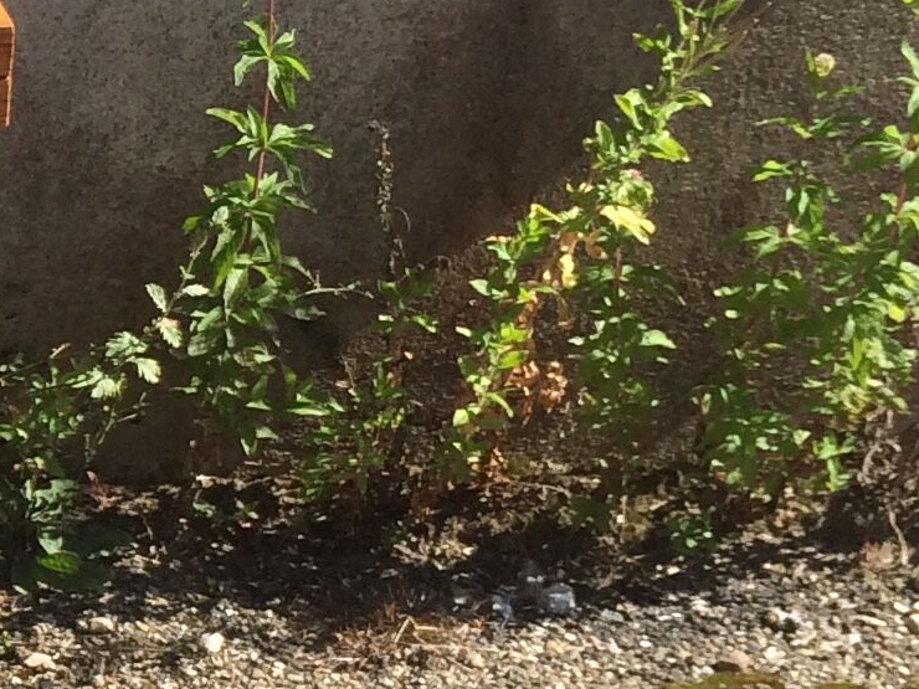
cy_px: 371
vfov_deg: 11.6
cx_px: -790
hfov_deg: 13.6
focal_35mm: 128
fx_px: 3398
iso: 32
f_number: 2.2
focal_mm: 4.15
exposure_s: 1/1368
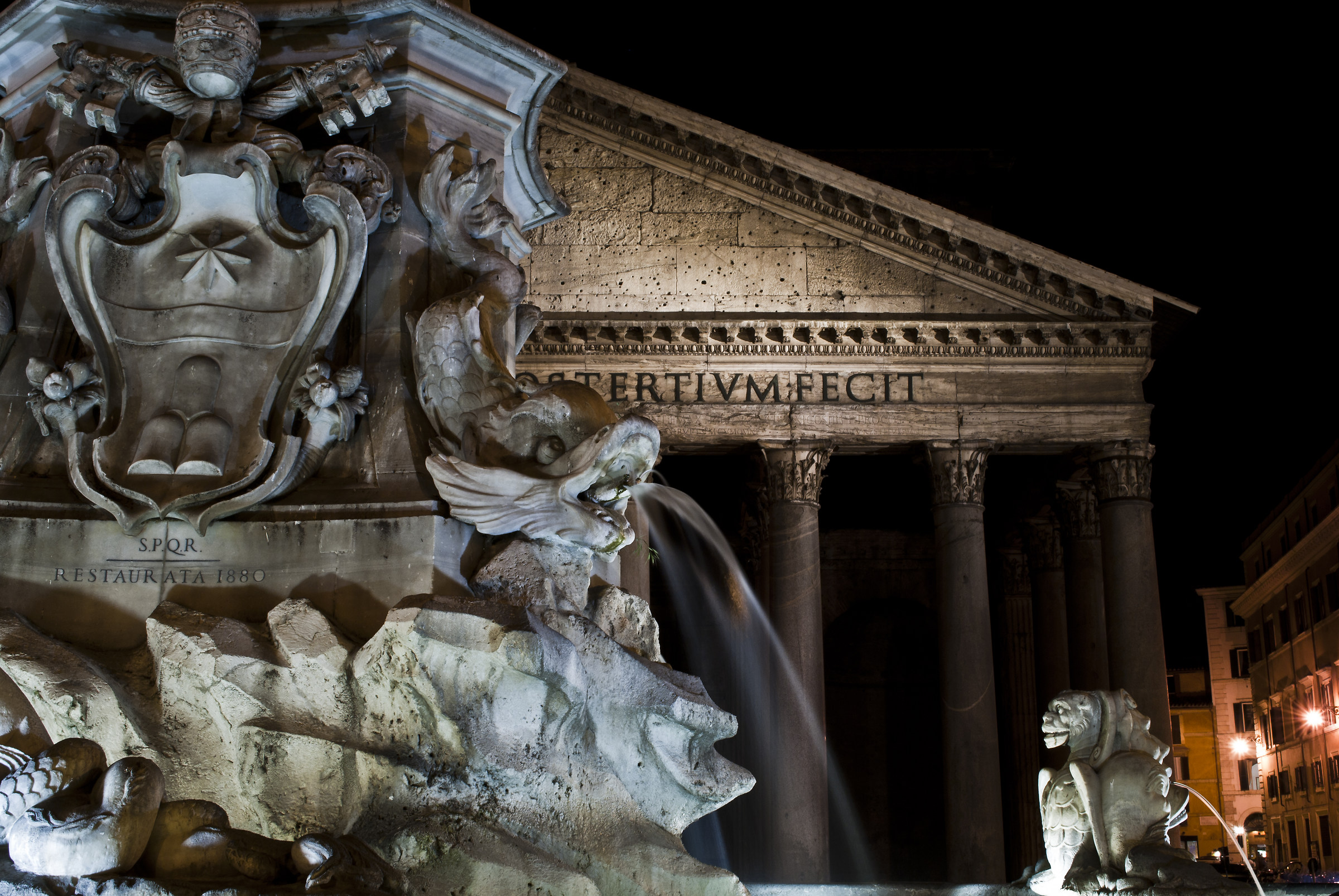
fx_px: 1452
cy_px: 448
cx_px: 670
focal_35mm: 39
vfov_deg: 34.3
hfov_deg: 49.5
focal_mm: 26
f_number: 16
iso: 100
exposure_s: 13
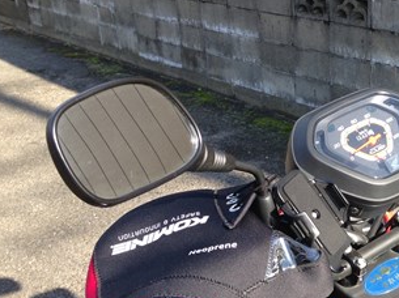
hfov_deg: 28.6
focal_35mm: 65
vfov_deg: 22.5
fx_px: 748
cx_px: 365
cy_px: 163
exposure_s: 1/354
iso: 50
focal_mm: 4.12
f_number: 2.4
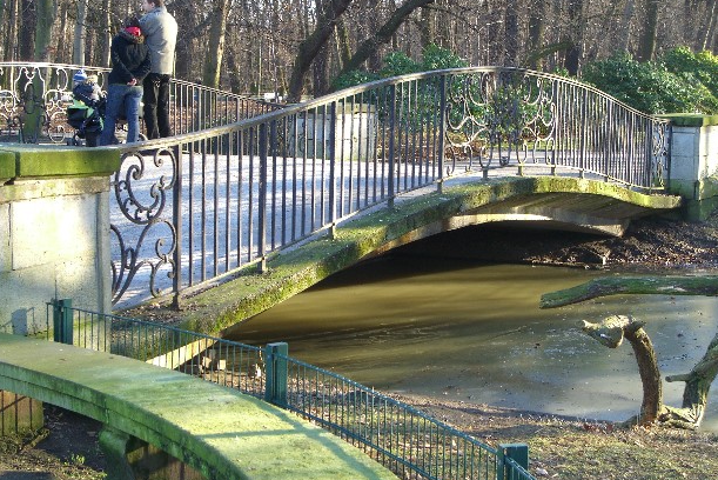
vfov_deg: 19.2
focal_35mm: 71
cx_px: 360
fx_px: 1417
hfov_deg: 28.4
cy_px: 220
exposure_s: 1/100
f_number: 4
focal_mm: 14.2
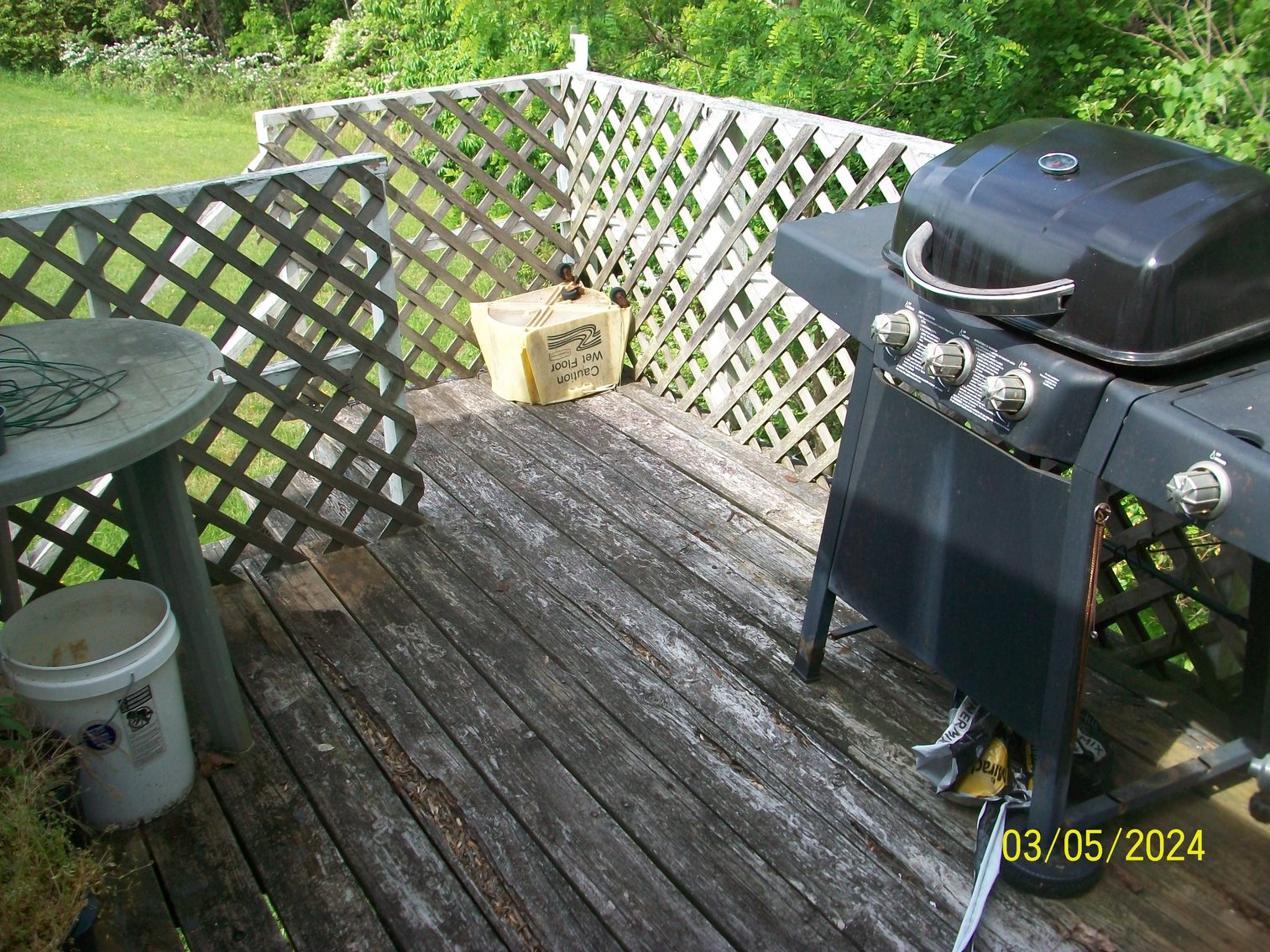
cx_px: 635
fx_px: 1247
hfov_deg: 54.0
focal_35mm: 34
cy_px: 476
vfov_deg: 41.8
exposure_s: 1/400
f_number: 2.8
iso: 80
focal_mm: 5.7
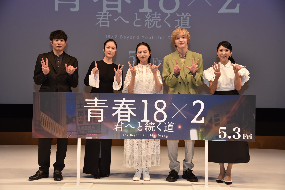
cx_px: 142
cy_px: 95
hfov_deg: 38.2
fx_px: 412
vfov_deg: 26.0
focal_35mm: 52
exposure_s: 1/100
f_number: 5
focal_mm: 52
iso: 500
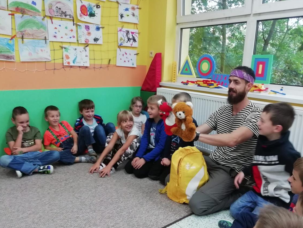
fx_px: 271
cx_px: 153
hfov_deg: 58.3
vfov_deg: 45.3
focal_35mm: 31
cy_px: 129
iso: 200
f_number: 2.2
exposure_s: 1/33.3
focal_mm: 3.46
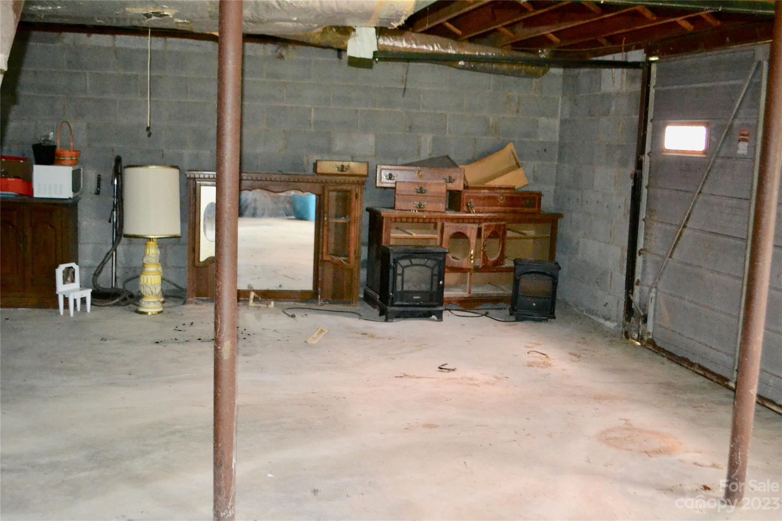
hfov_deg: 49.6
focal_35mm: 39
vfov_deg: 34.2
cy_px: 260
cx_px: 391
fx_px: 847
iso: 3200
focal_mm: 26
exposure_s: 1/60
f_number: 4.2
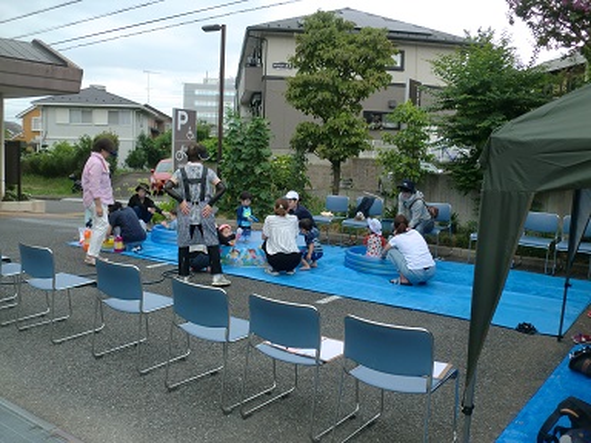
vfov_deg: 40.7
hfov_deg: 52.6
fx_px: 598
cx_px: 296
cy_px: 222
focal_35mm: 35
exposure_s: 1/200
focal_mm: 6.3
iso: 64
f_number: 3.1
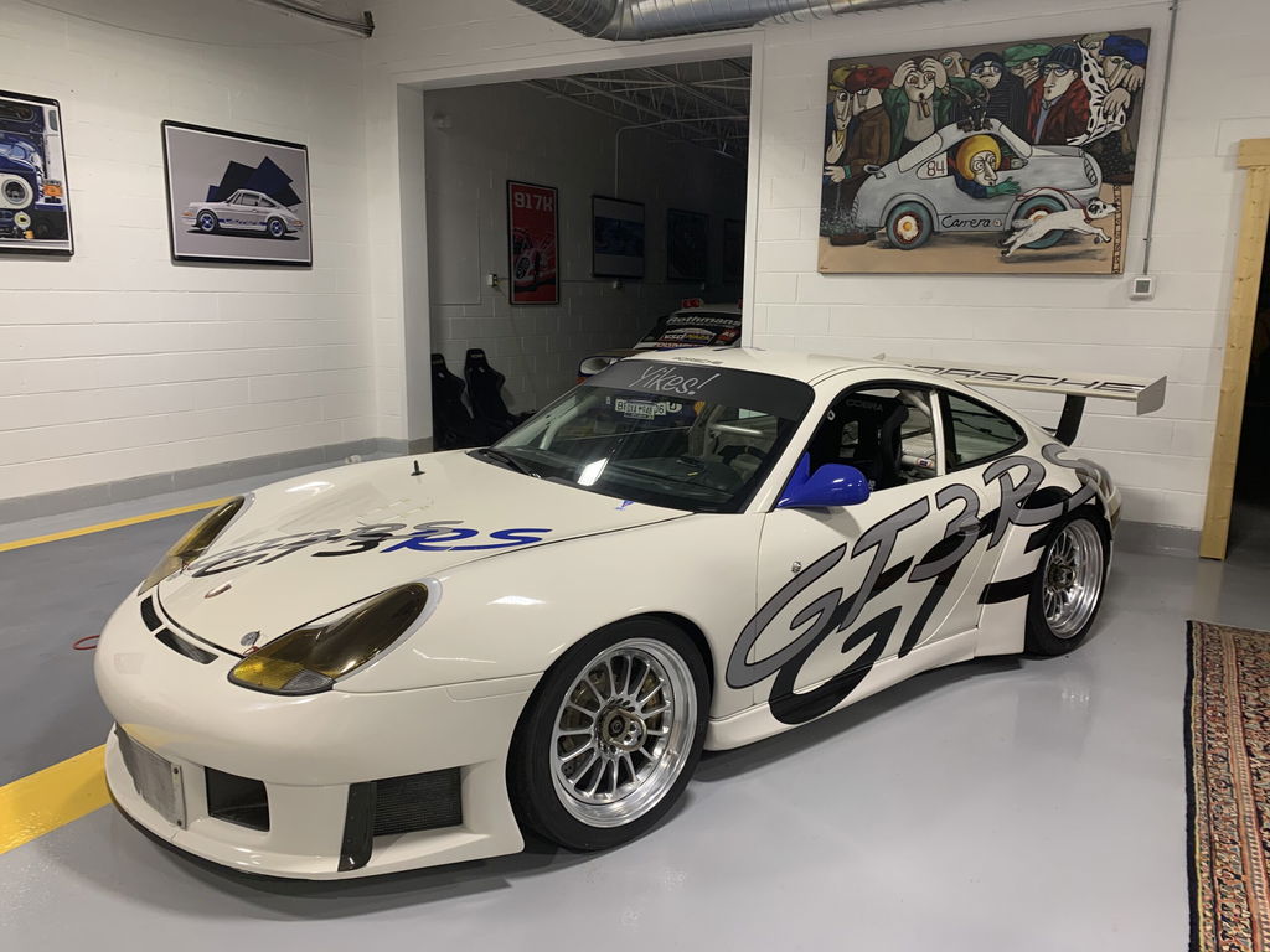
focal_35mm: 26
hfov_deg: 67.3
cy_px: 476
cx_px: 635
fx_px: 954
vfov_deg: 53.1
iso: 50
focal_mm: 4.25
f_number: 1.8
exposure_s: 1/60
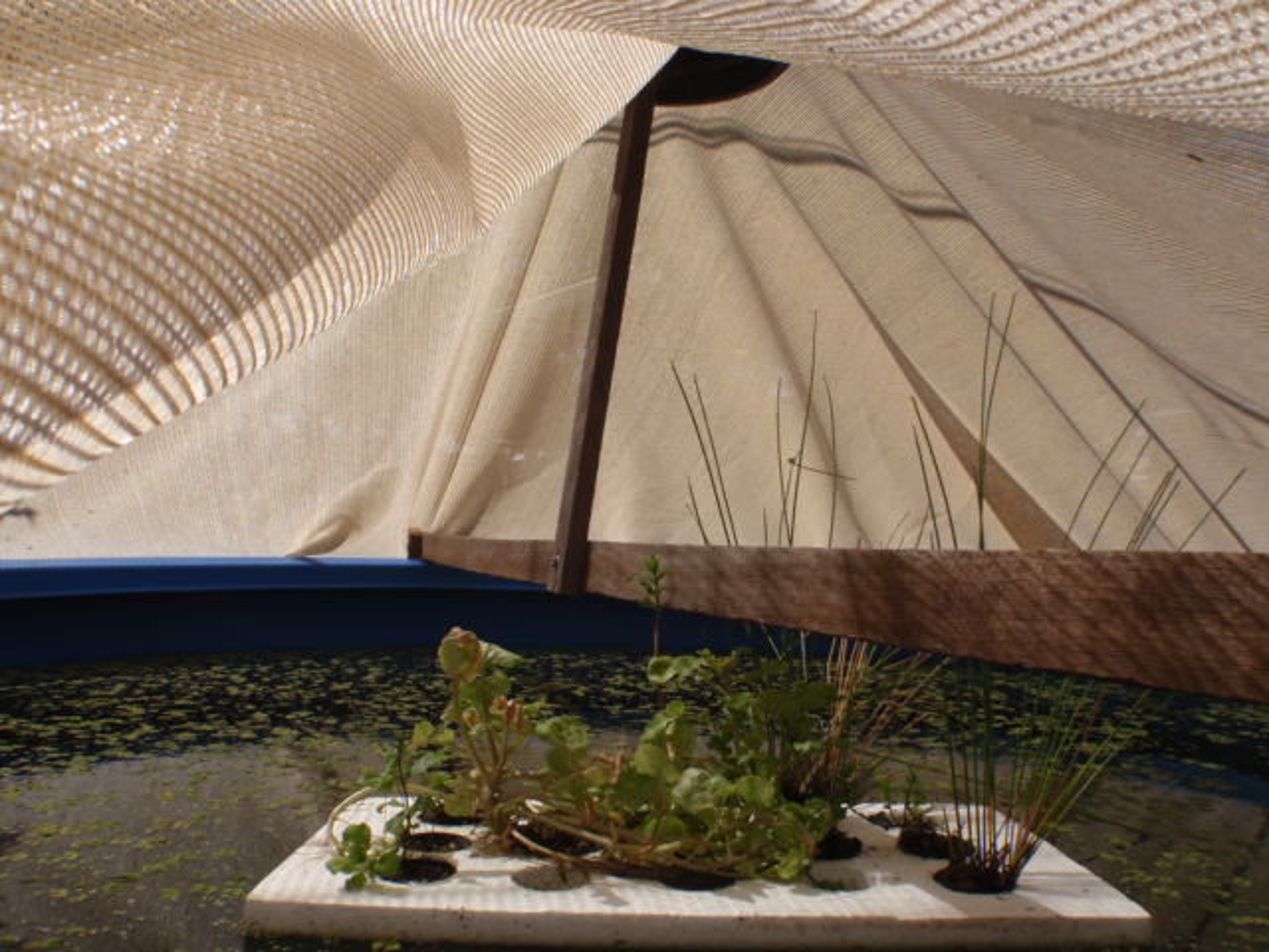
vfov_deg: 49.7
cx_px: 634
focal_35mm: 28
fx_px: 1026
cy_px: 476
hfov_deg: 63.4
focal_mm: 5
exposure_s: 1/500
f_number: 5
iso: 64
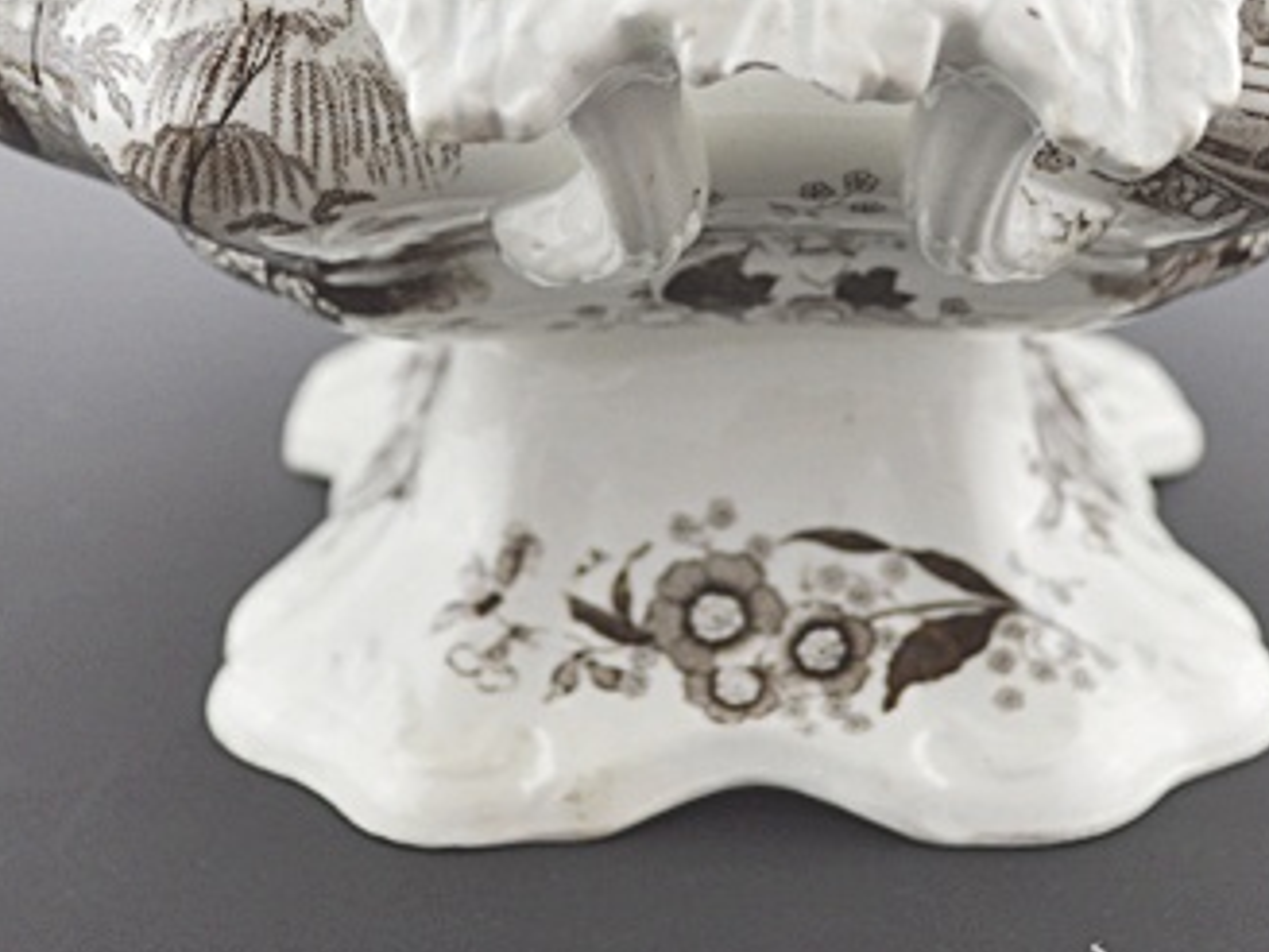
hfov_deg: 22.7
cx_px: 754
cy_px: 83
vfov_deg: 16.9
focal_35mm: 86
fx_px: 3153
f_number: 4.5
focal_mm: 28
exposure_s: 1/40
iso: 400
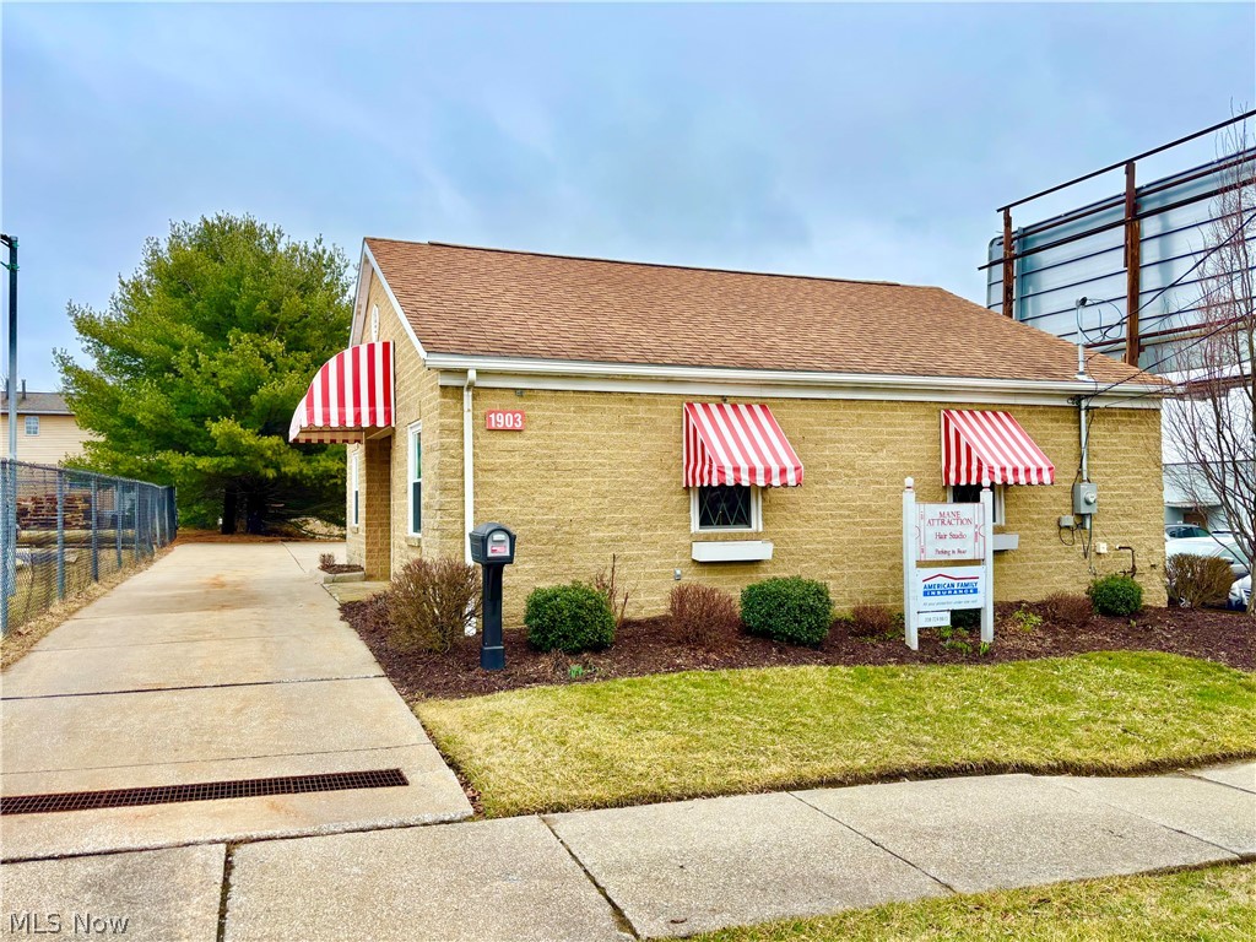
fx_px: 943
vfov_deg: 53.1
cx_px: 628
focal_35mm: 26
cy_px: 471
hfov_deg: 67.3
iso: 50
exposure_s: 1/1949
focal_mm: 5.96
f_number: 1.6
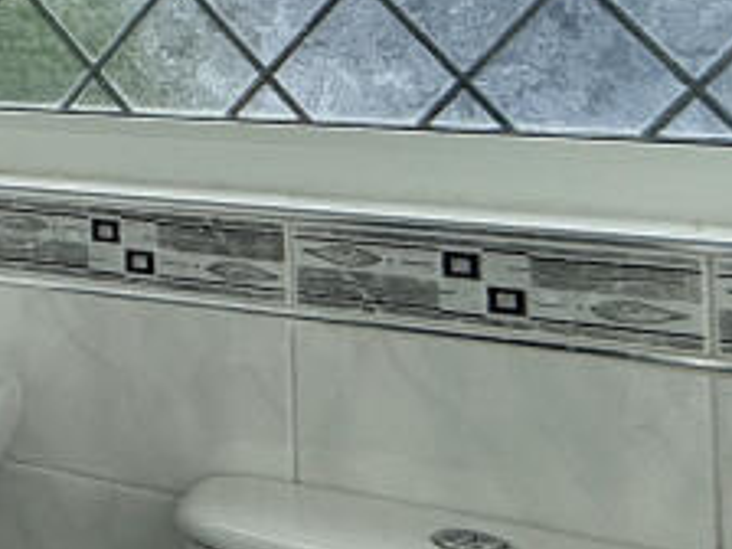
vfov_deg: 21.8
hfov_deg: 18.0
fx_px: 1353
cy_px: -46
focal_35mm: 64
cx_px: -794
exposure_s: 1/717
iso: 64
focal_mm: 2.22
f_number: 2.2
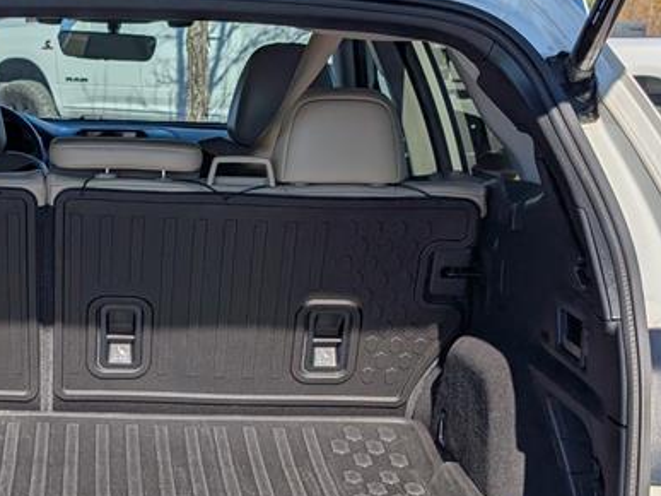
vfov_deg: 18.1
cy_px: 356
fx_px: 1546
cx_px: 145
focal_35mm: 81
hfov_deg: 23.8
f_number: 1.68
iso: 20
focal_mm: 6.9
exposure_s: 1/2500
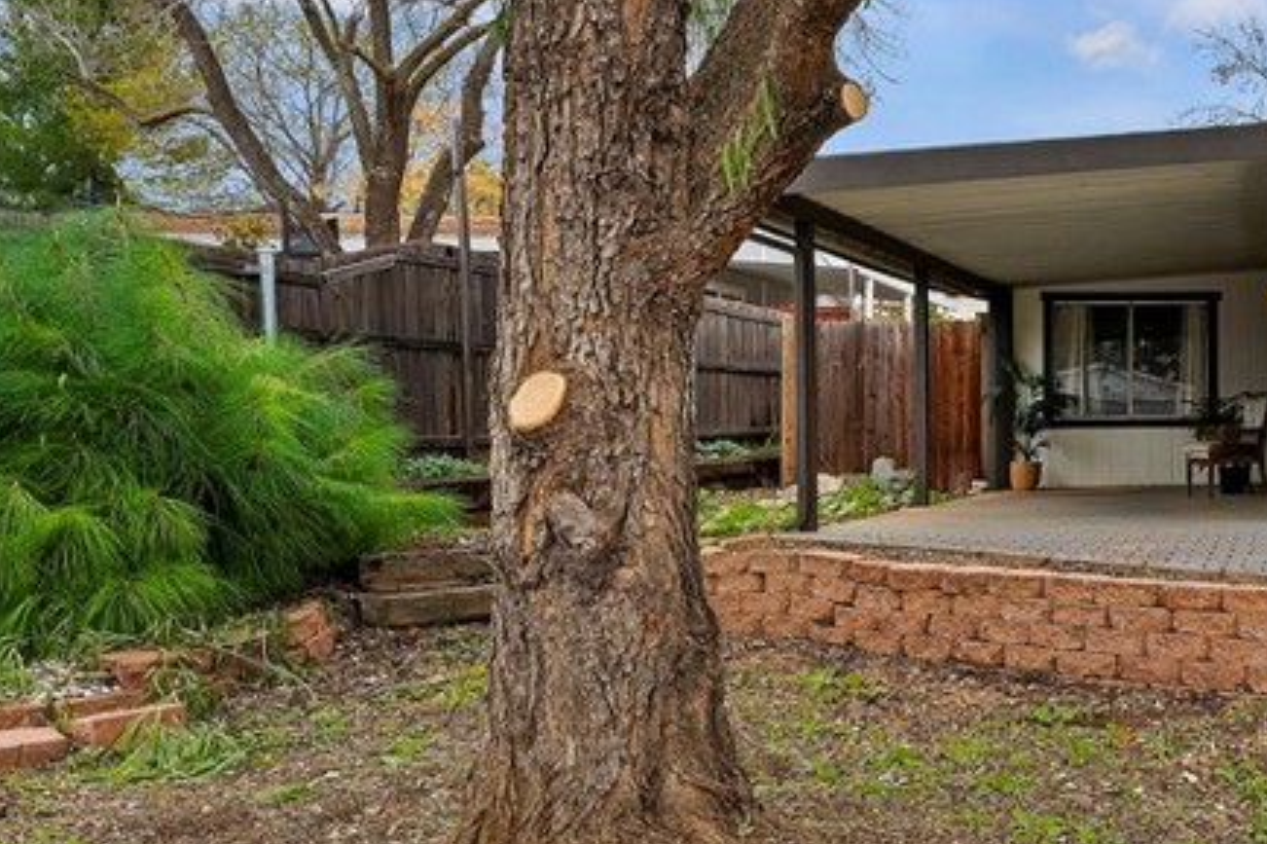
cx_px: 1375
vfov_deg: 39.9
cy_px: 454
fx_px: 1161
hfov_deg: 44.5
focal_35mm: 33
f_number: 13
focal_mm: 14
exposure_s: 1/160
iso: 500
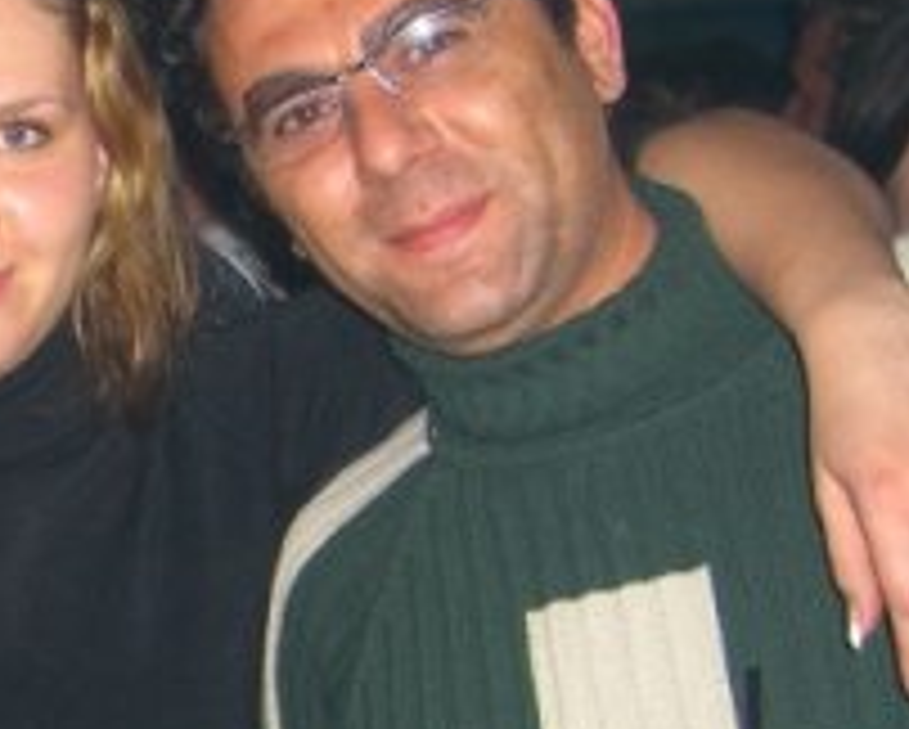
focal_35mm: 110
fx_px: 2962
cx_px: -108
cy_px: 508
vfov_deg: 14.0
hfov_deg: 16.9
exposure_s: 1/60
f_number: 2.8
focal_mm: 7.9
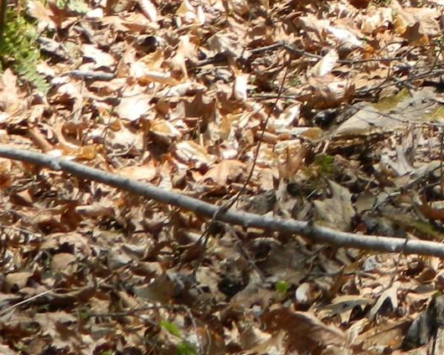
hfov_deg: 3.4
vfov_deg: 2.7
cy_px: -205
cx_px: 712
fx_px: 7438
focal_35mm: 566
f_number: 4.9
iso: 80
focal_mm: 27
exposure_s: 1/125
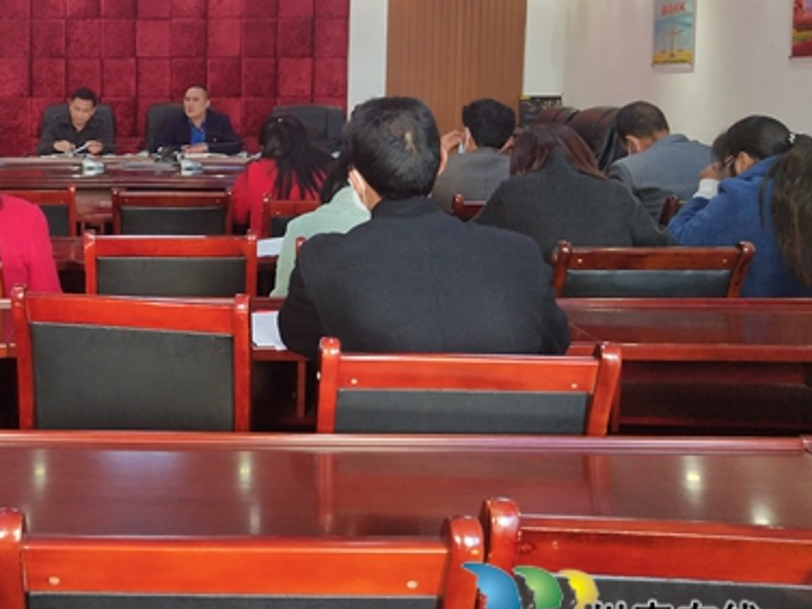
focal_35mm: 51
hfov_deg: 35.9
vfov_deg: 28.3
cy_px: 192
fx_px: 1196
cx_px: 132
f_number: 1.8
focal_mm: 3.95
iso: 208
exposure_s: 1/50
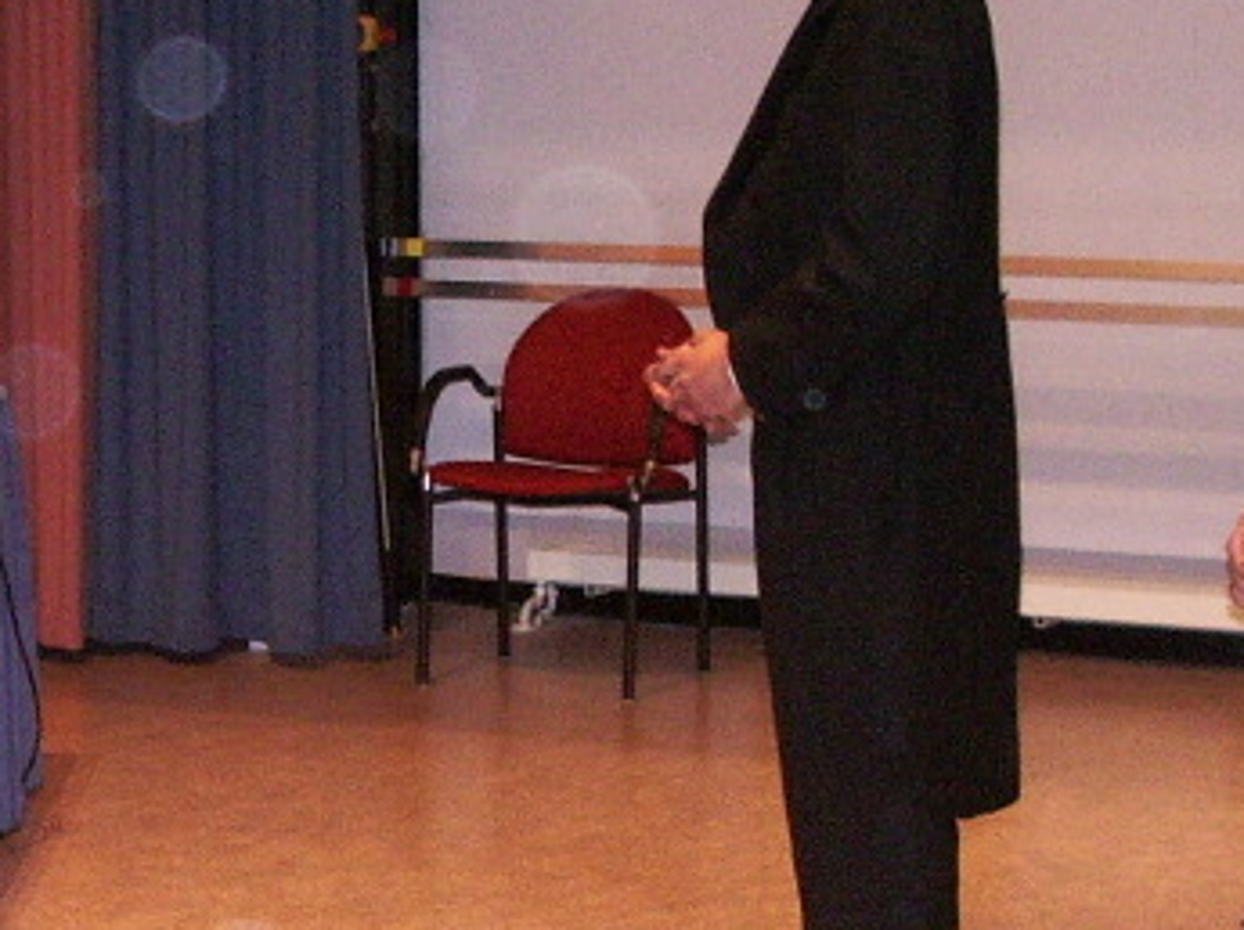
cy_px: 584
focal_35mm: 104
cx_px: 227
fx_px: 3734
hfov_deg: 18.7
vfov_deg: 14.2
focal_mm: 5.8
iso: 200
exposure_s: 1/15
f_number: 2.6
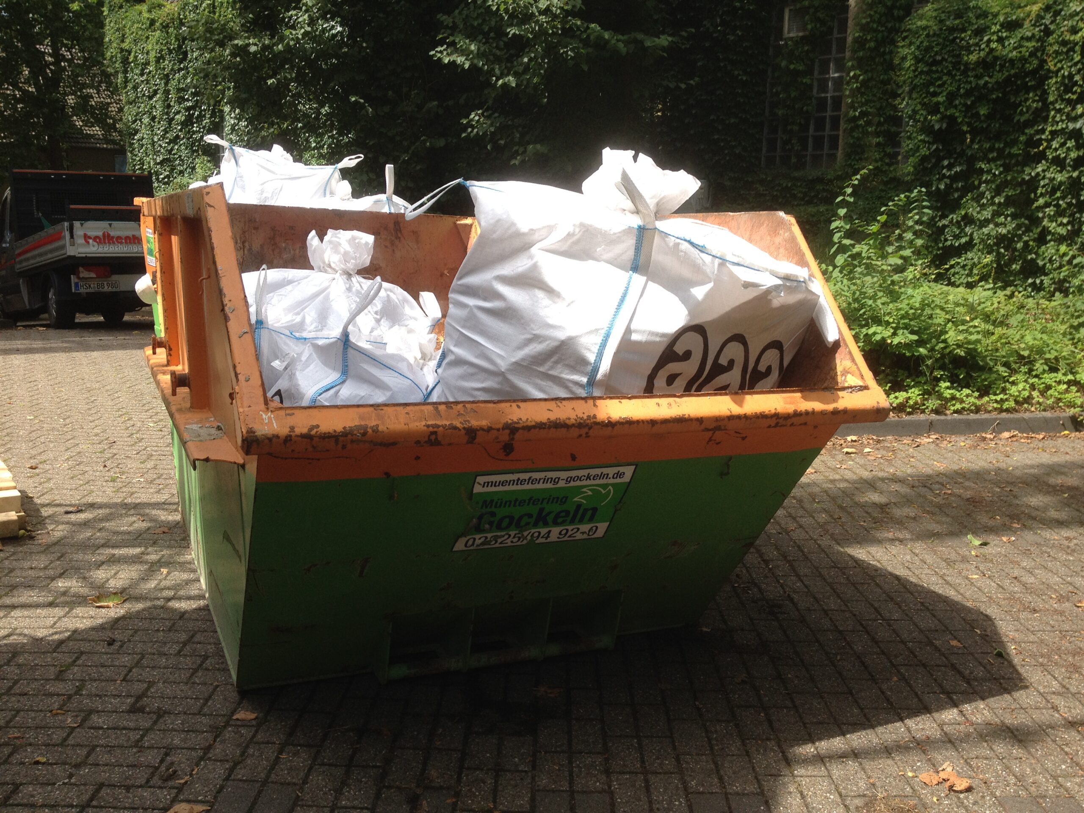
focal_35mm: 35
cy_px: 406
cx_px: 542
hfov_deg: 52.6
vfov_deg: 40.7
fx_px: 1096
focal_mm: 4.28
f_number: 2.4
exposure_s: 1/767
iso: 50
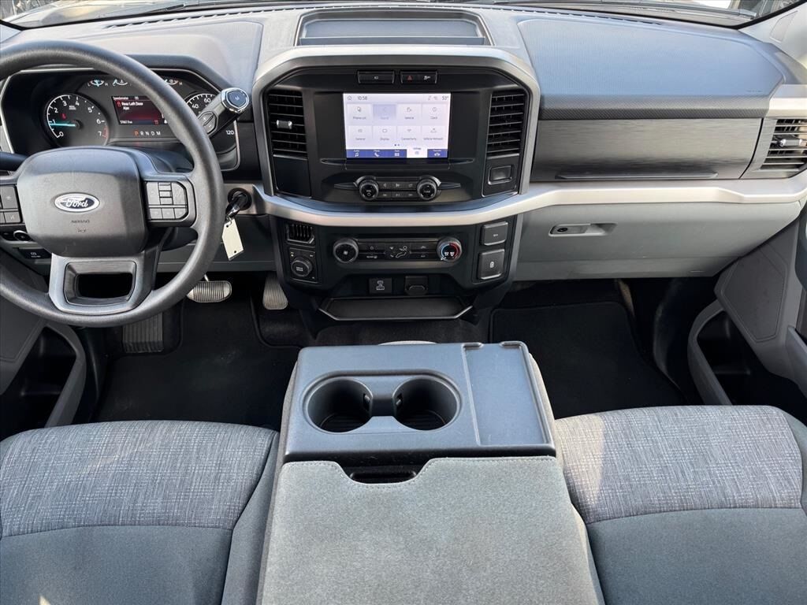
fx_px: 560
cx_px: 404
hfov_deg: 71.6
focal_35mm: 24
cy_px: 302
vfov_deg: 56.8
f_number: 1.78
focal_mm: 6.76
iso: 80
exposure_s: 1/121
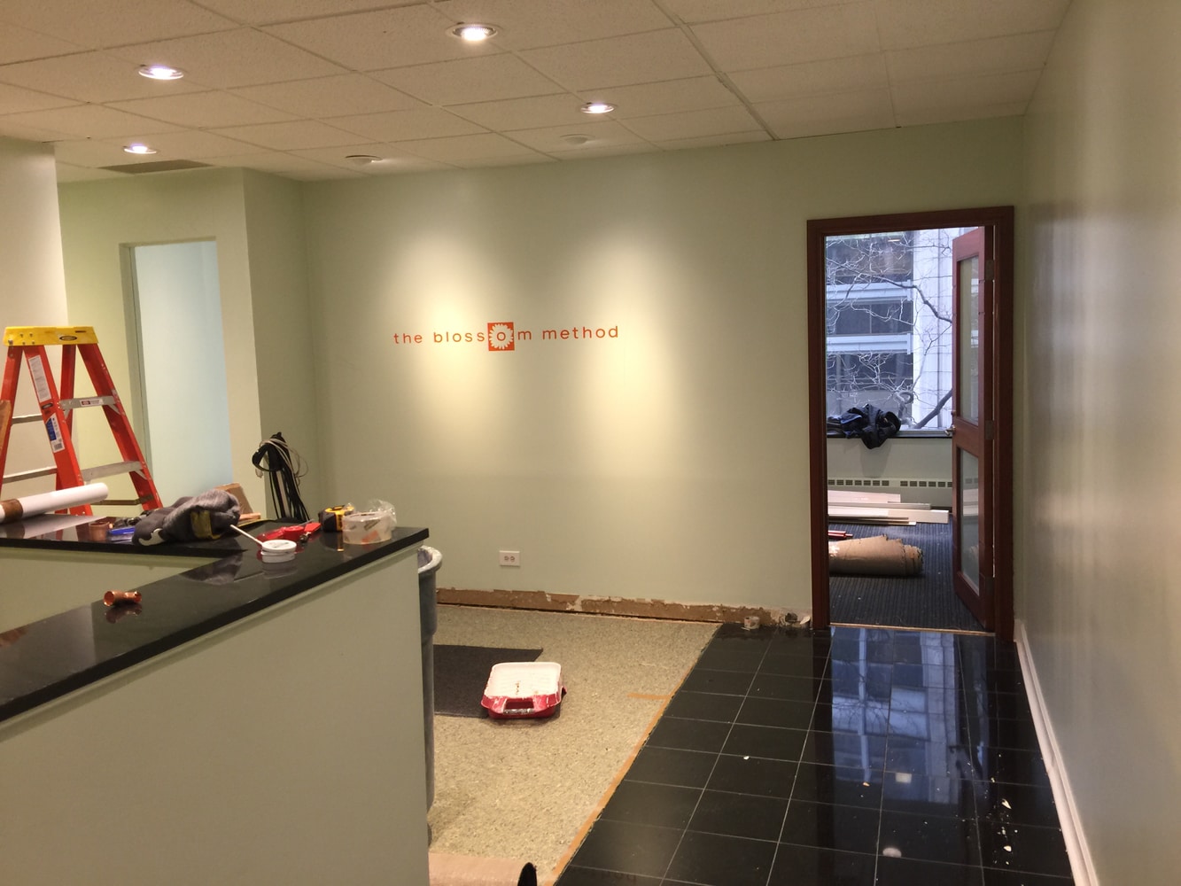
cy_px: 443
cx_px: 590
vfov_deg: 48.2
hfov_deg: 61.7
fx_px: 989
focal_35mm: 29
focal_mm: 4.15
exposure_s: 1/15
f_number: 2.2
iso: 32
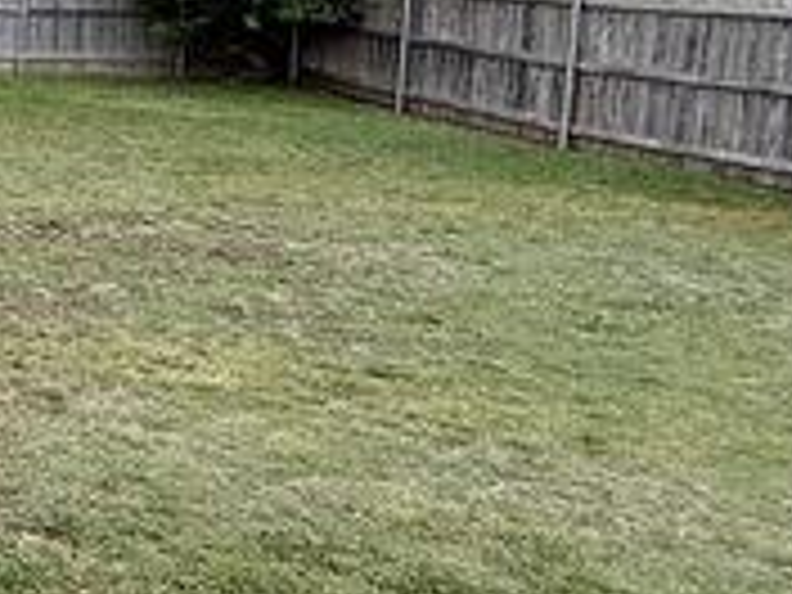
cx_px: -508
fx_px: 1167
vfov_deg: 27.8
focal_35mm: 51
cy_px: 99
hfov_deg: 24.6
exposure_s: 1/789
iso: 64
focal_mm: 2.22
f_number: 2.2
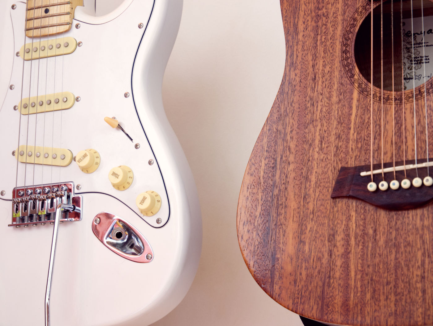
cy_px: 163
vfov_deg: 14.8
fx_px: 1252
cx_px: 216
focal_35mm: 100
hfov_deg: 19.6
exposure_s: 3.2
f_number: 5.6
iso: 400
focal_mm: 50
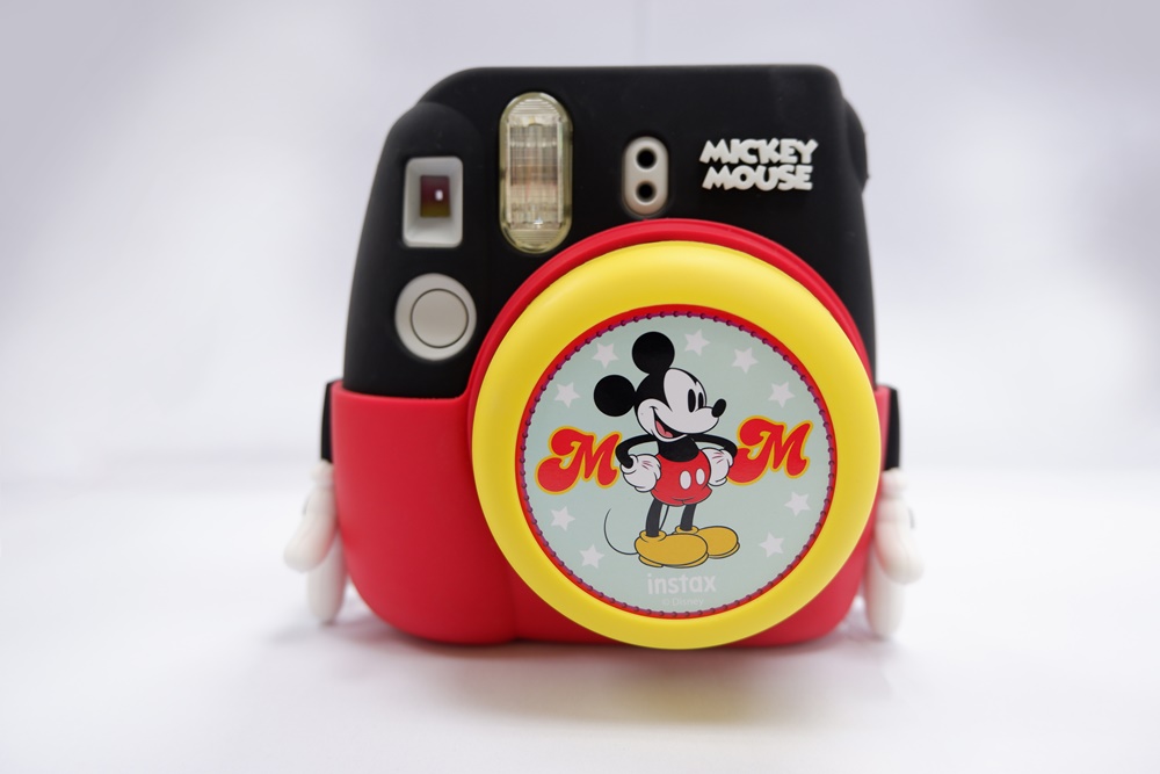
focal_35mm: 29
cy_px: 387
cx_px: 580
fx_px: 935
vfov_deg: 45.0
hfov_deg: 63.7
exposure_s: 1/28
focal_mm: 19.2
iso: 320
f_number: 4
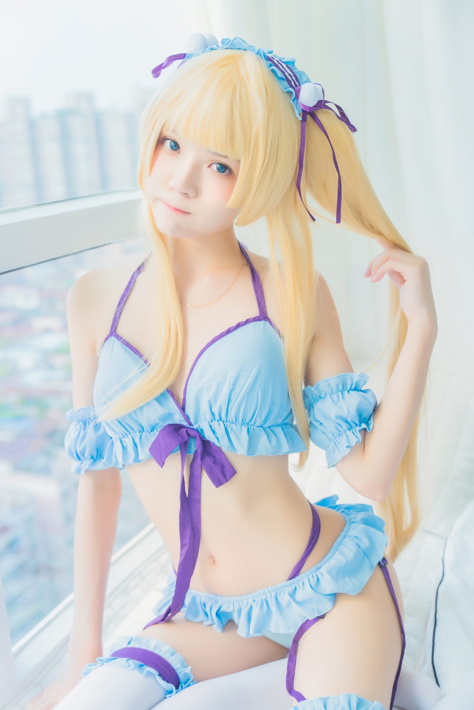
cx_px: 237
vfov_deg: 46.4
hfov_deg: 31.9
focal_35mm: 42
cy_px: 355
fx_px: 829
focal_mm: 42
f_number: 3.2
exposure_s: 1/125
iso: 160
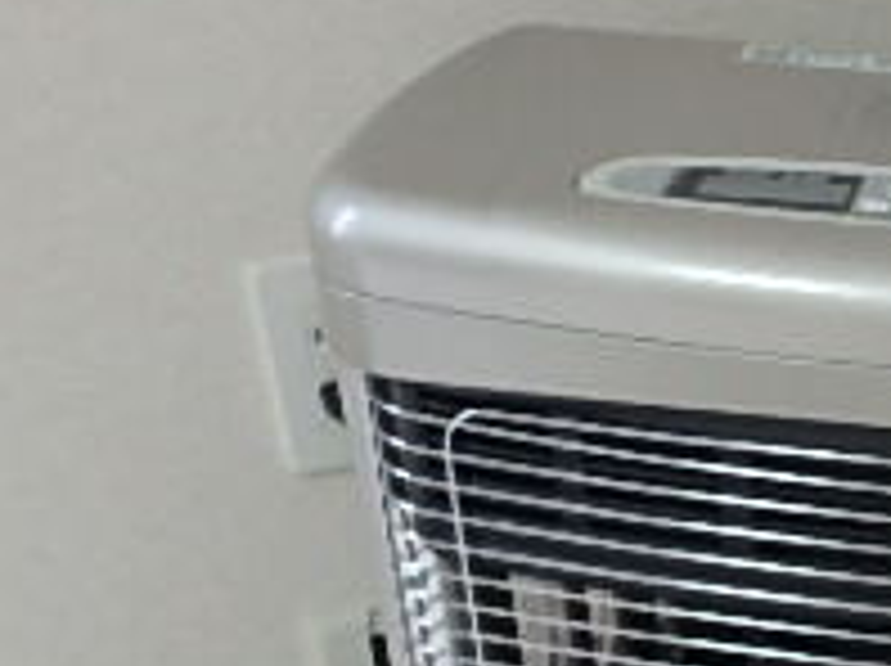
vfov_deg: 20.4
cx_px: 1030
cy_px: 760
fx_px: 1748
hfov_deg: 26.0
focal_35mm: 68
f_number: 3.5
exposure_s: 1/30
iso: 400
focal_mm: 3.7
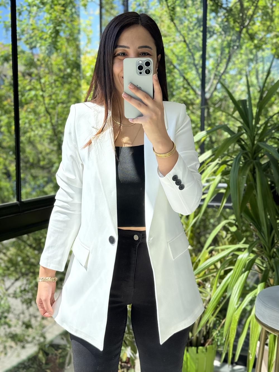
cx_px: 140
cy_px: 186
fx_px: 516
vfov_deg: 39.7
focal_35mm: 48
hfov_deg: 30.3
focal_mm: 6.76
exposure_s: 1/544
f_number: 1.78
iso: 64
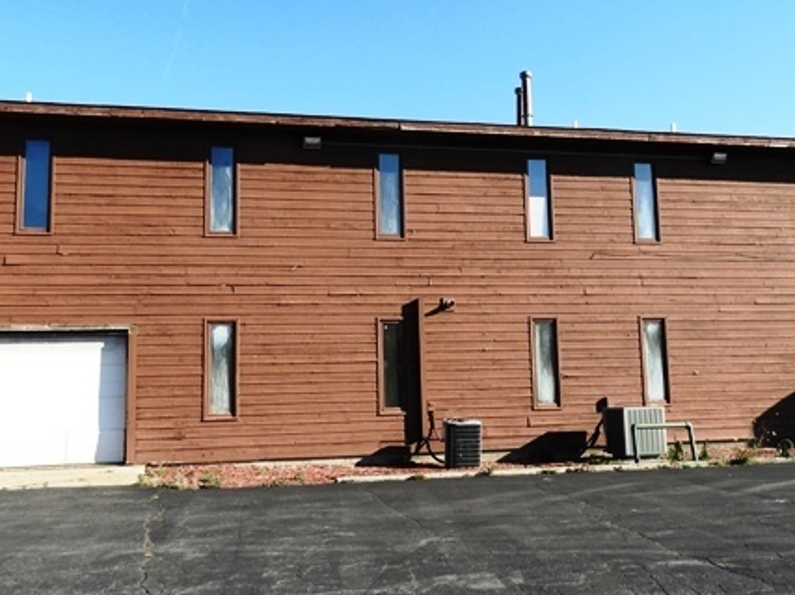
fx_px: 827
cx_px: 385
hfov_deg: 51.4
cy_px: 262
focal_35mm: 36
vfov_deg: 39.6
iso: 100
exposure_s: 1/800
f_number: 3.3
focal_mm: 4.3
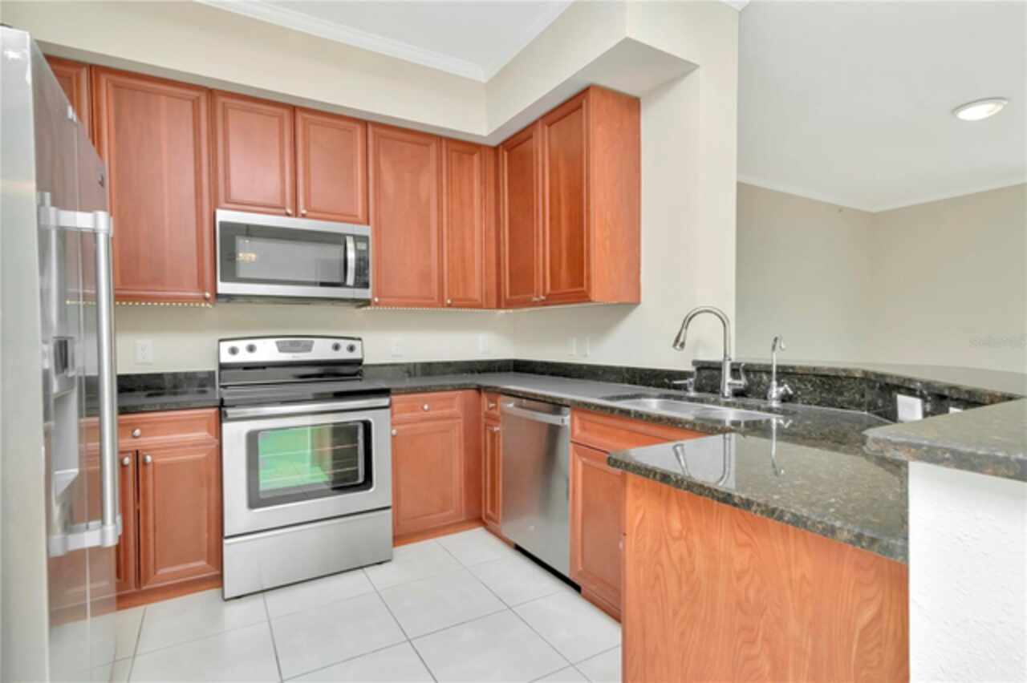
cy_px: 342
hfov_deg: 90.0
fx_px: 513
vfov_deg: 67.3
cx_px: 514
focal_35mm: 18
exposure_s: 1/160
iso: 1000
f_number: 9
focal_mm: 12
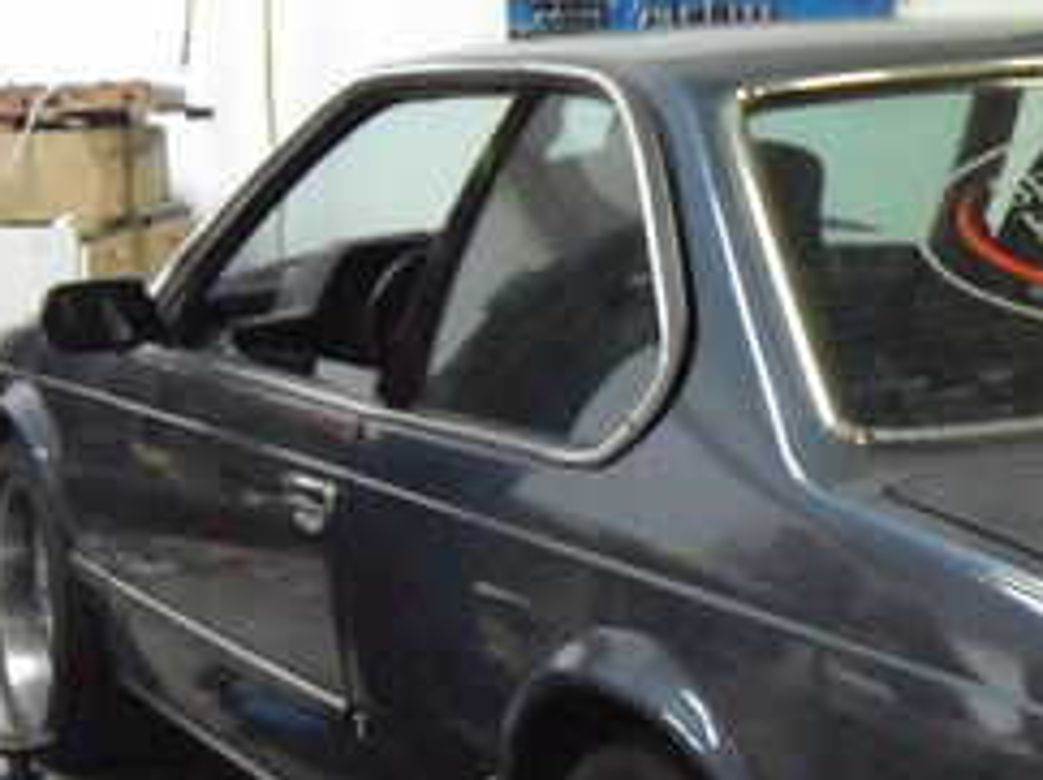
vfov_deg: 15.1
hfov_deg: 19.4
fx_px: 2950
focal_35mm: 98
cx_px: 1082
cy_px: 340
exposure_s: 1/30
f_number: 2.7
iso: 1250
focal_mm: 6.2
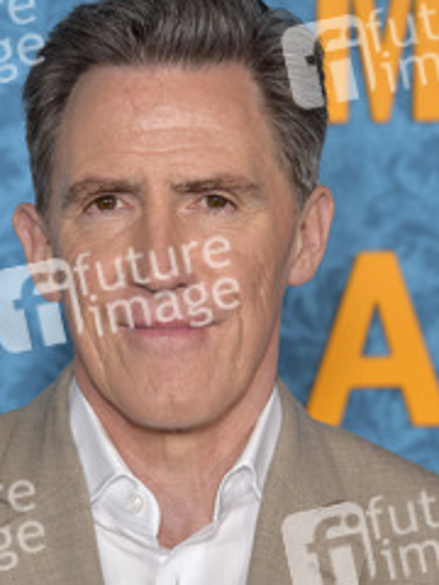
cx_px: 187
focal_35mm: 232
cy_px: 417
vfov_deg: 8.5
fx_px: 3923
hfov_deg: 6.4
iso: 640
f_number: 6.3
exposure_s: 1/200
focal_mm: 145
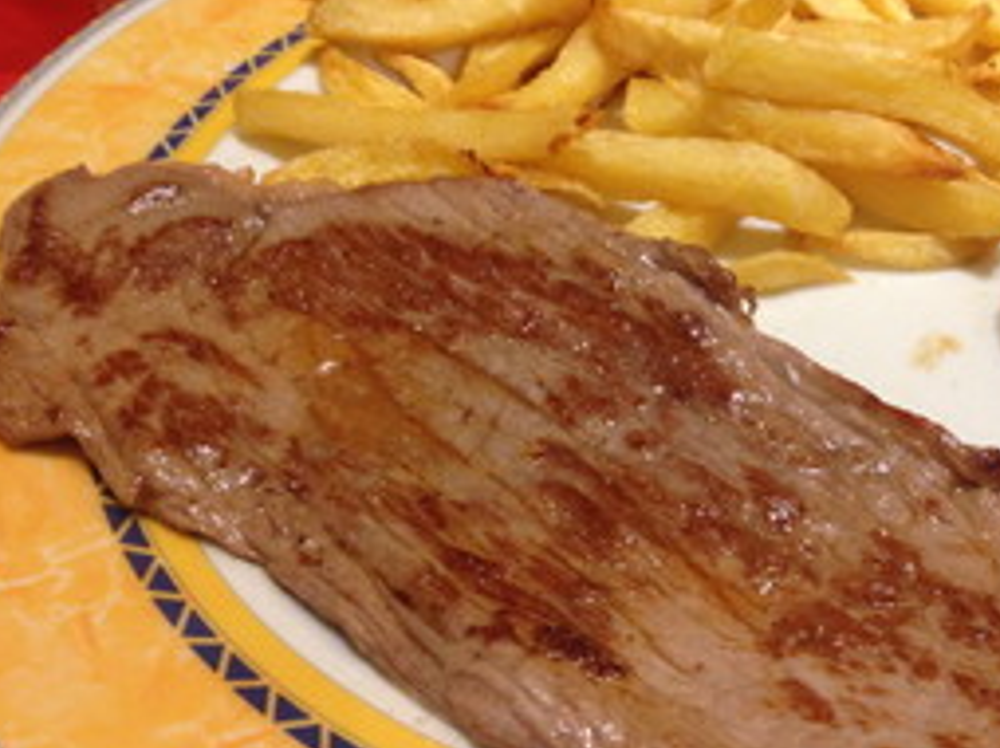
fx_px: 1501
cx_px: 642
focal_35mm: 52
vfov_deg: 27.9
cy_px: 303
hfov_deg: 36.6
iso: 100
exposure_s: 1/20
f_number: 2.4
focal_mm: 4.12
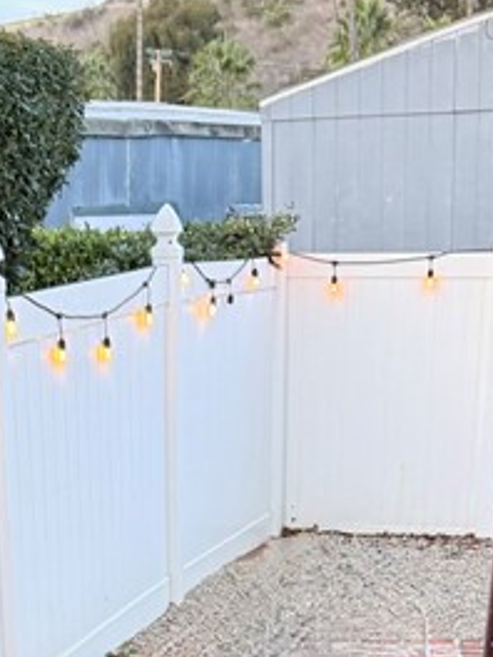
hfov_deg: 15.9
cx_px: 184
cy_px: 918
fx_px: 1766
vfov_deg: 19.1
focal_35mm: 93
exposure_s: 1/120
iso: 160
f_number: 1.78
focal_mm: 6.76
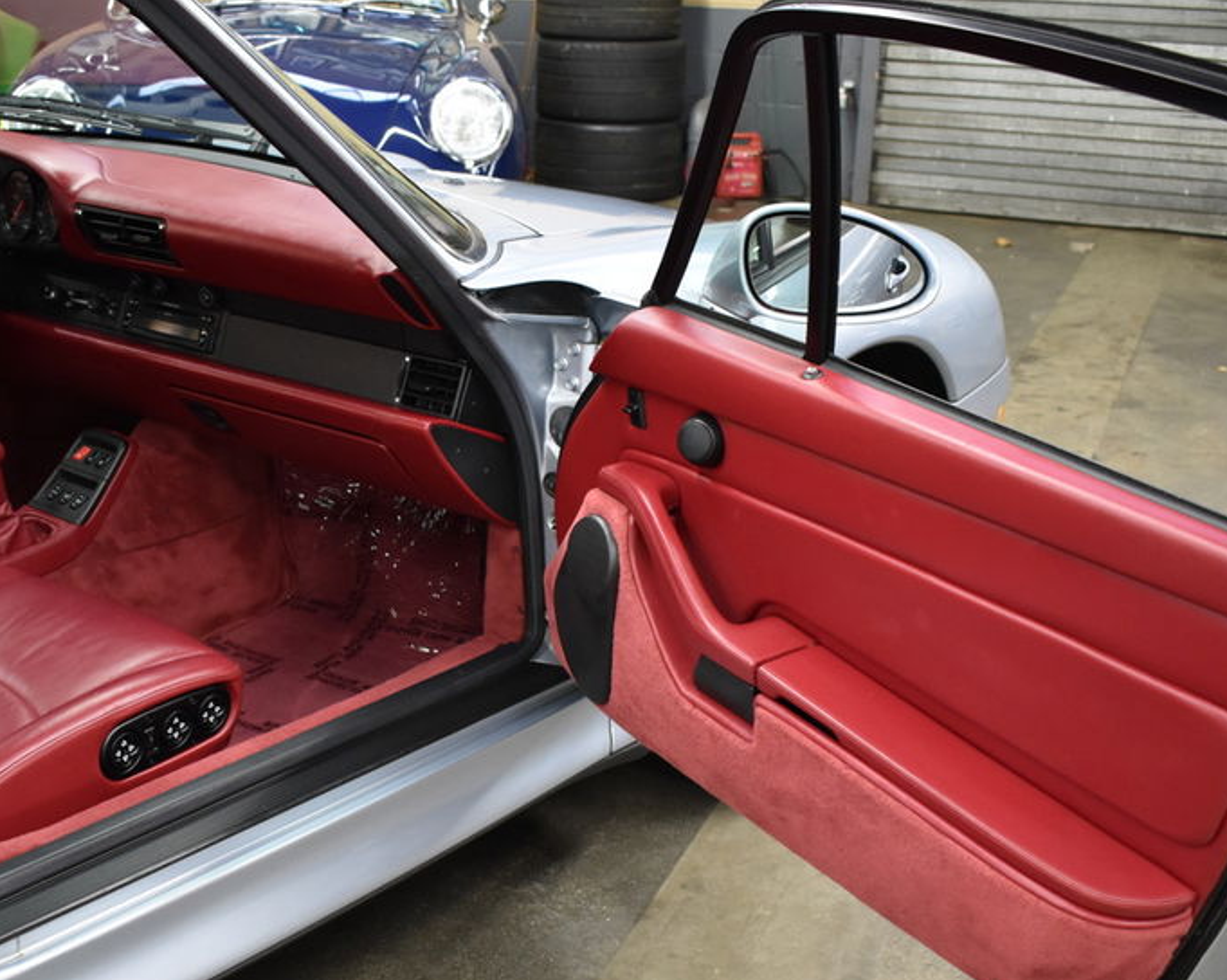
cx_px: 458
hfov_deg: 38.0
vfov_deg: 30.9
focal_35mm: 49
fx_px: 1768
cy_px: 612
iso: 1250
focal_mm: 23
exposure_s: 1/40
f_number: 3.8
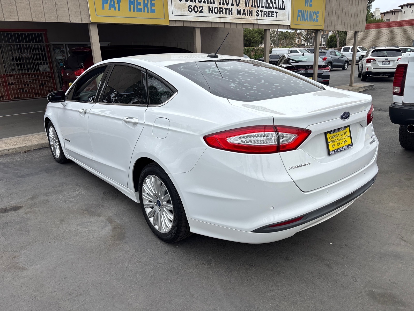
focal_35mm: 26
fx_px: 311
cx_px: 207
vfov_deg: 53.1
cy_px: 156
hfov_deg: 67.3
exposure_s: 1/1845
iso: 50
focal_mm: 5.96
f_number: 1.6
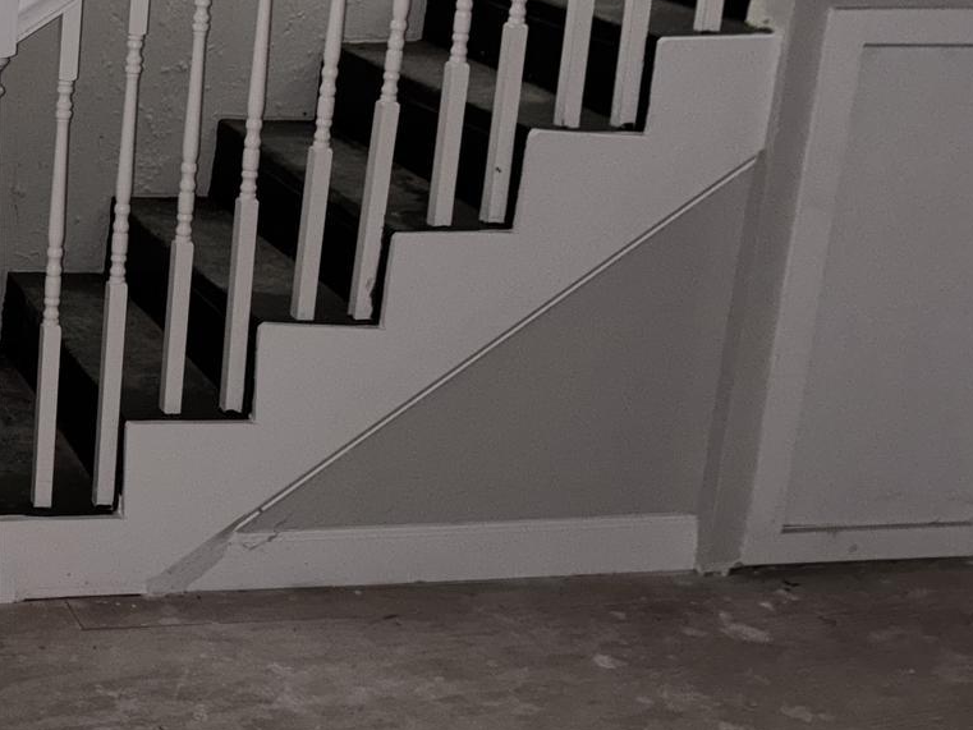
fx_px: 1968
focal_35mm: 70
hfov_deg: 25.4
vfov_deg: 20.9
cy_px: 225
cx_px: -146
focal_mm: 5.96
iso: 200
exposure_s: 1/4
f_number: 1.6
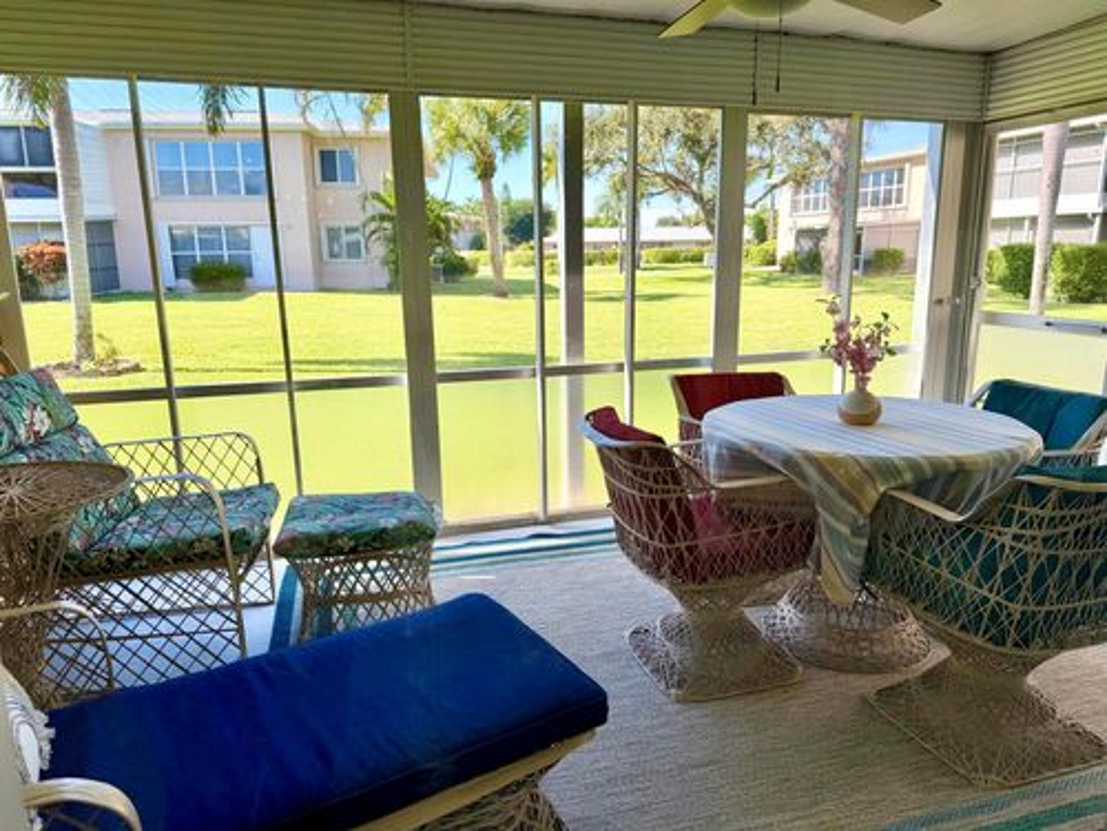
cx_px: 554
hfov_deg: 71.6
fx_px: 768
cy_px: 416
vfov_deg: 56.8
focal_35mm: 24
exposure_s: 1/772
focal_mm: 6.76
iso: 80
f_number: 1.78
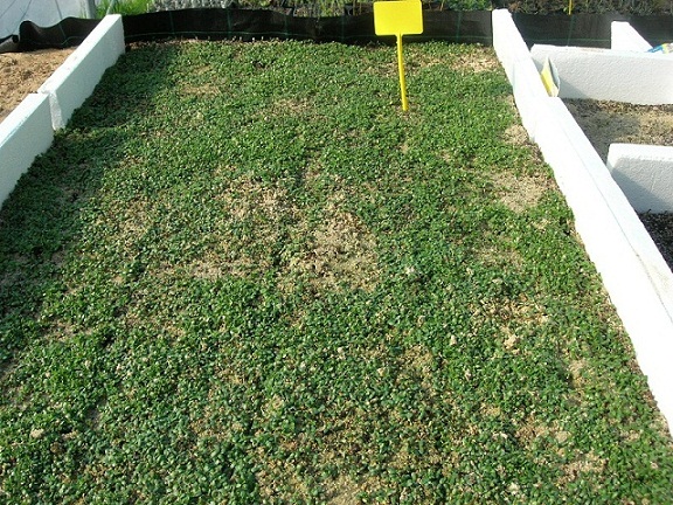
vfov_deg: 37.7
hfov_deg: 49.0
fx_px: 739
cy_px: 252
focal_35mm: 38
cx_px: 336
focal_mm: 7.8
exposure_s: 1/322
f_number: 4.8
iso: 64
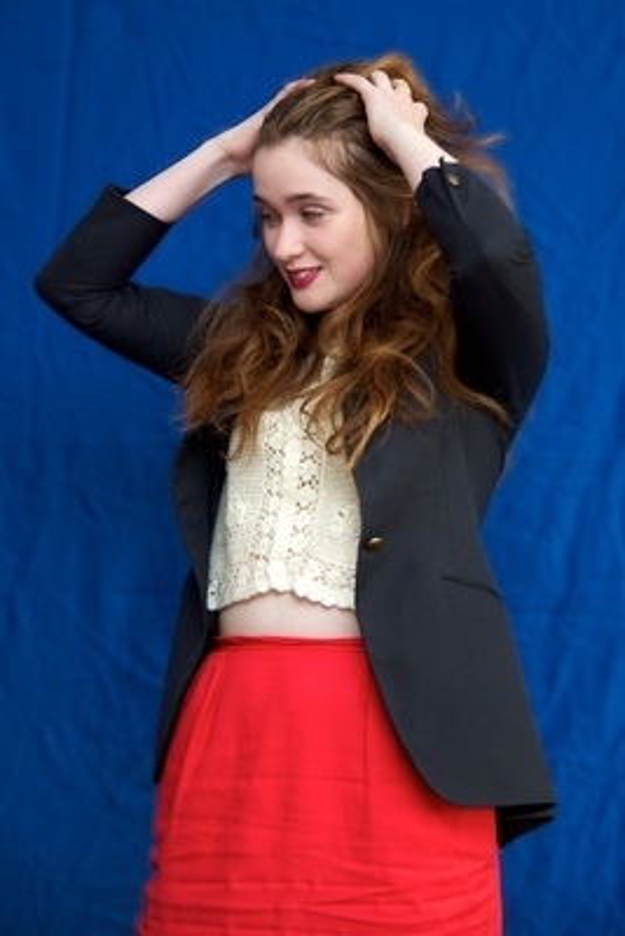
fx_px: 2914
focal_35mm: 112
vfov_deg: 18.3
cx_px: 312
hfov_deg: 12.2
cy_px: 468
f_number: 5.6
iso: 640
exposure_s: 1/60
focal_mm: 112
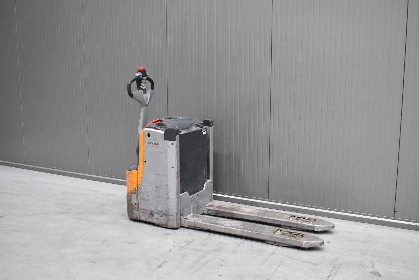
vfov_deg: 35.5
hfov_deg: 51.3
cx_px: 210
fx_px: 436
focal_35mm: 38
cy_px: 140
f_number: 4.5
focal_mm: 25
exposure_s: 1/50
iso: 1600
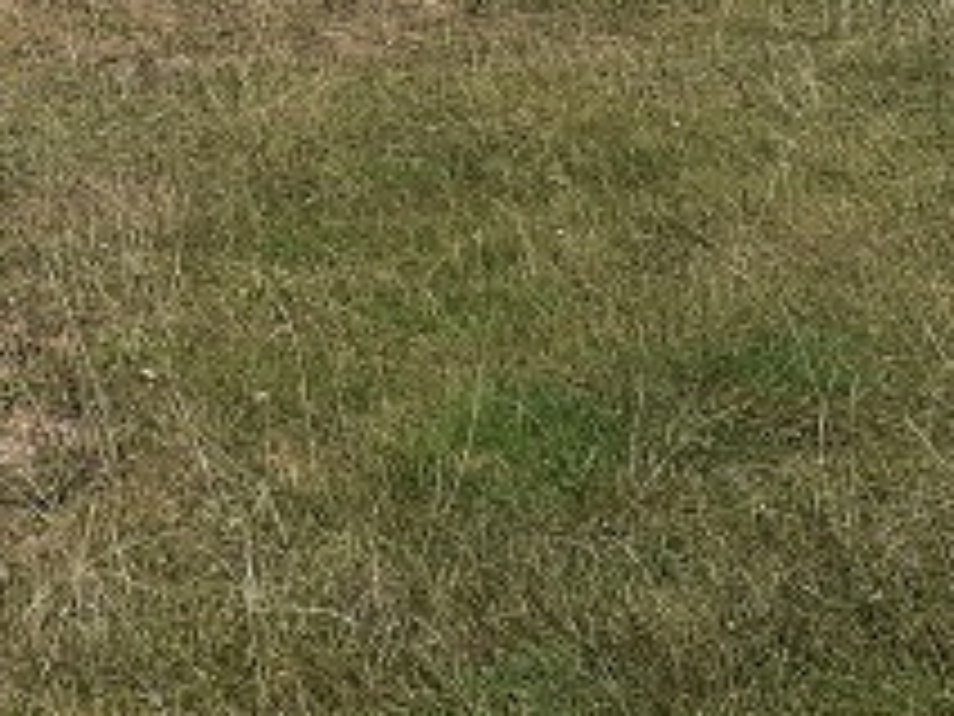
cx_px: -418
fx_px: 2894
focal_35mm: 105
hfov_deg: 17.1
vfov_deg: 12.6
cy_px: -657
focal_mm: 3.6
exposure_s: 1/1969
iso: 40
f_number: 1.9
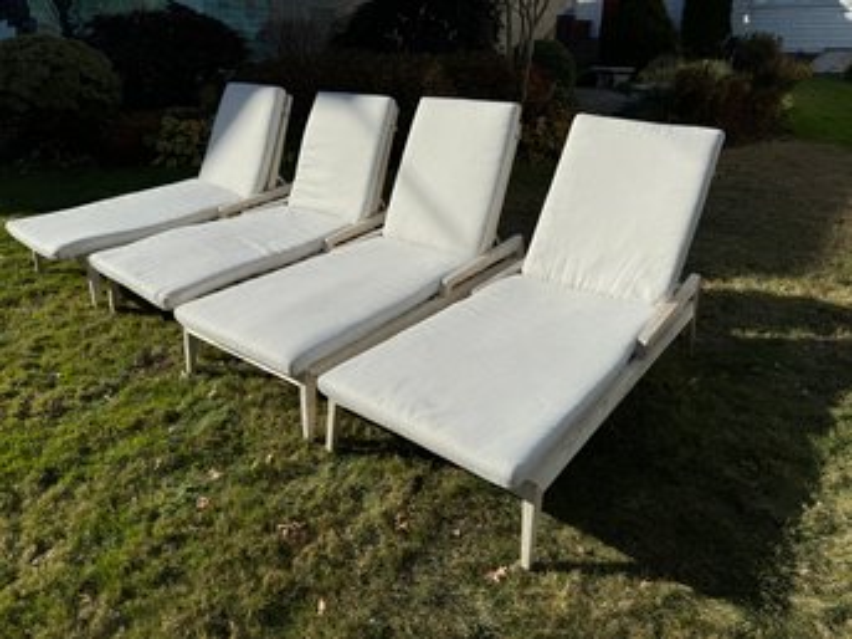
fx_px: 591
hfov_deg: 71.6
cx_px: 426
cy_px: 320
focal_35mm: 24
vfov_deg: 56.8
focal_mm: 6.76
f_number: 1.78
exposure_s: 1/9009
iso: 80
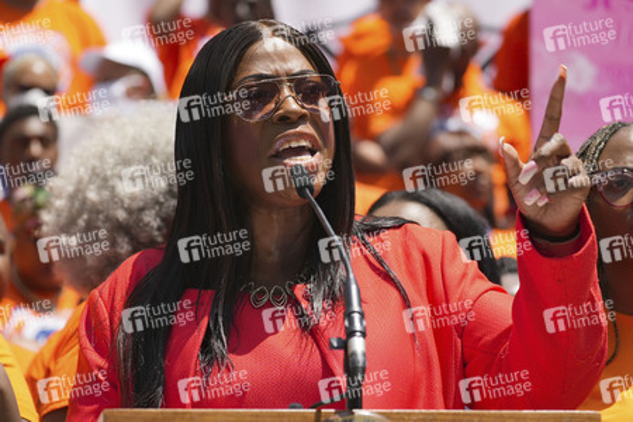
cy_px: 211
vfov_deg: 9.5
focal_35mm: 145
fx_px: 2549
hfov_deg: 14.2
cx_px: 316
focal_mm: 145
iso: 100
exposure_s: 1/500
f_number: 5.6
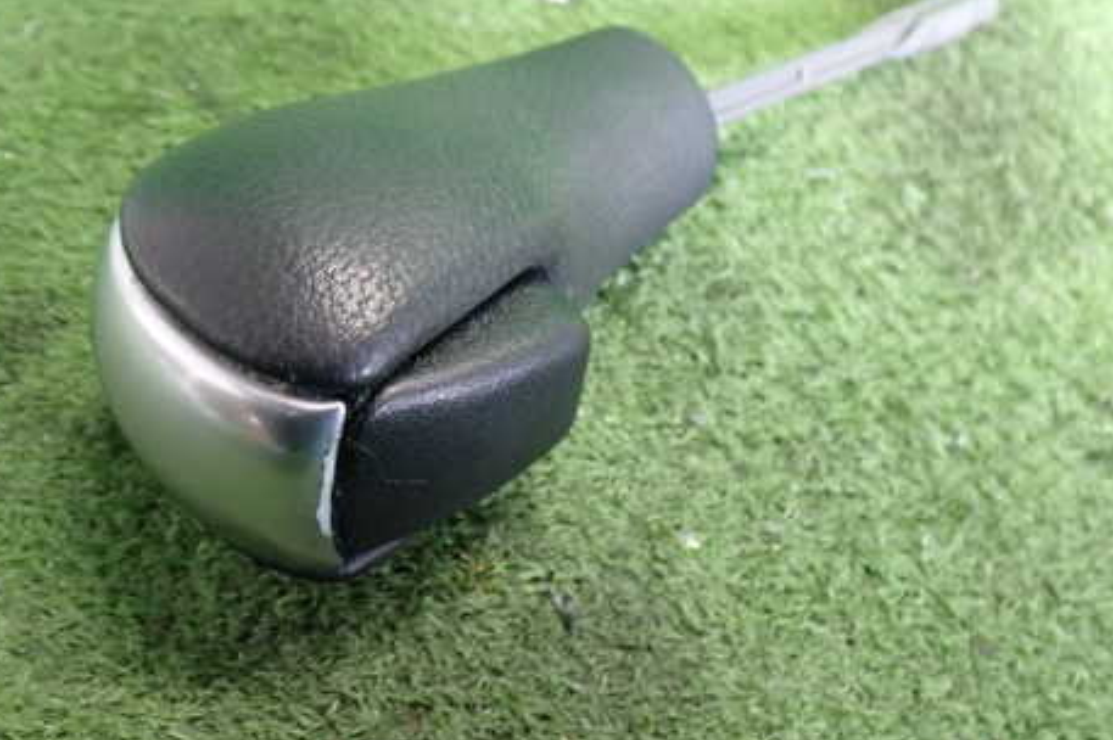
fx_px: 1267
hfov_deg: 47.4
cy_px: 268
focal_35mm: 41
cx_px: 502
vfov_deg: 32.4
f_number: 2.3
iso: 500
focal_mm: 5.4
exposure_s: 1/30
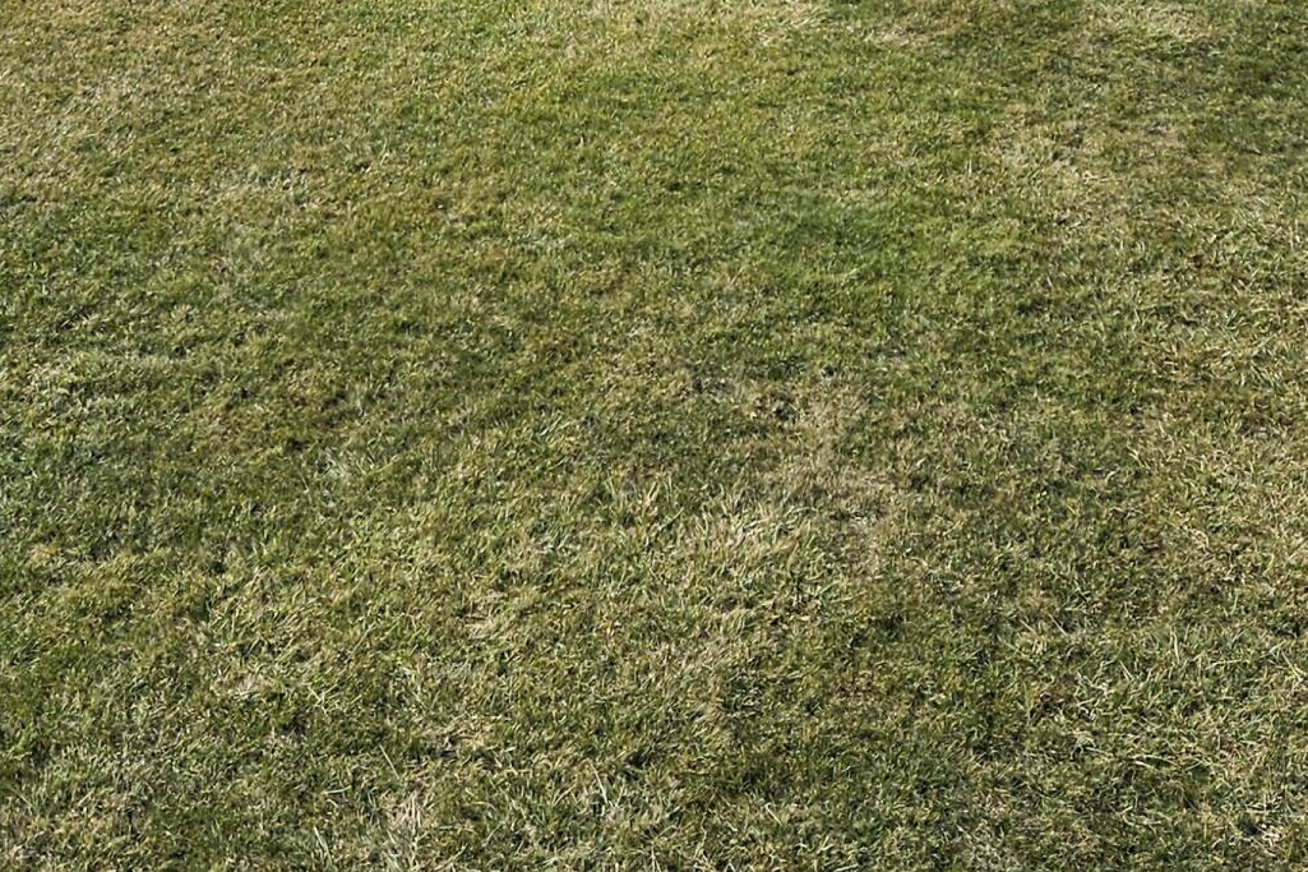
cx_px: 366
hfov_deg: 28.5
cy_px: -540
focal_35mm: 70
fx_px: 2543
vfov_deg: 17.0
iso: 25
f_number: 1.8
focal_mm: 5.4
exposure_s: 1/3001
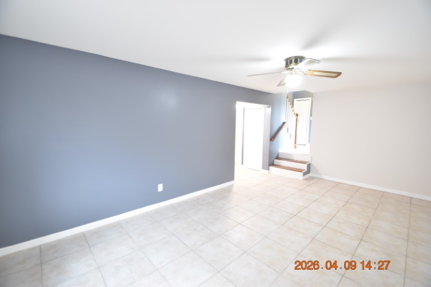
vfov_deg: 77.3
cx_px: 216
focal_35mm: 15
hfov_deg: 100.4
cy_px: 144
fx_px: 180
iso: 800
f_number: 3.5
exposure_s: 1/15
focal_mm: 10
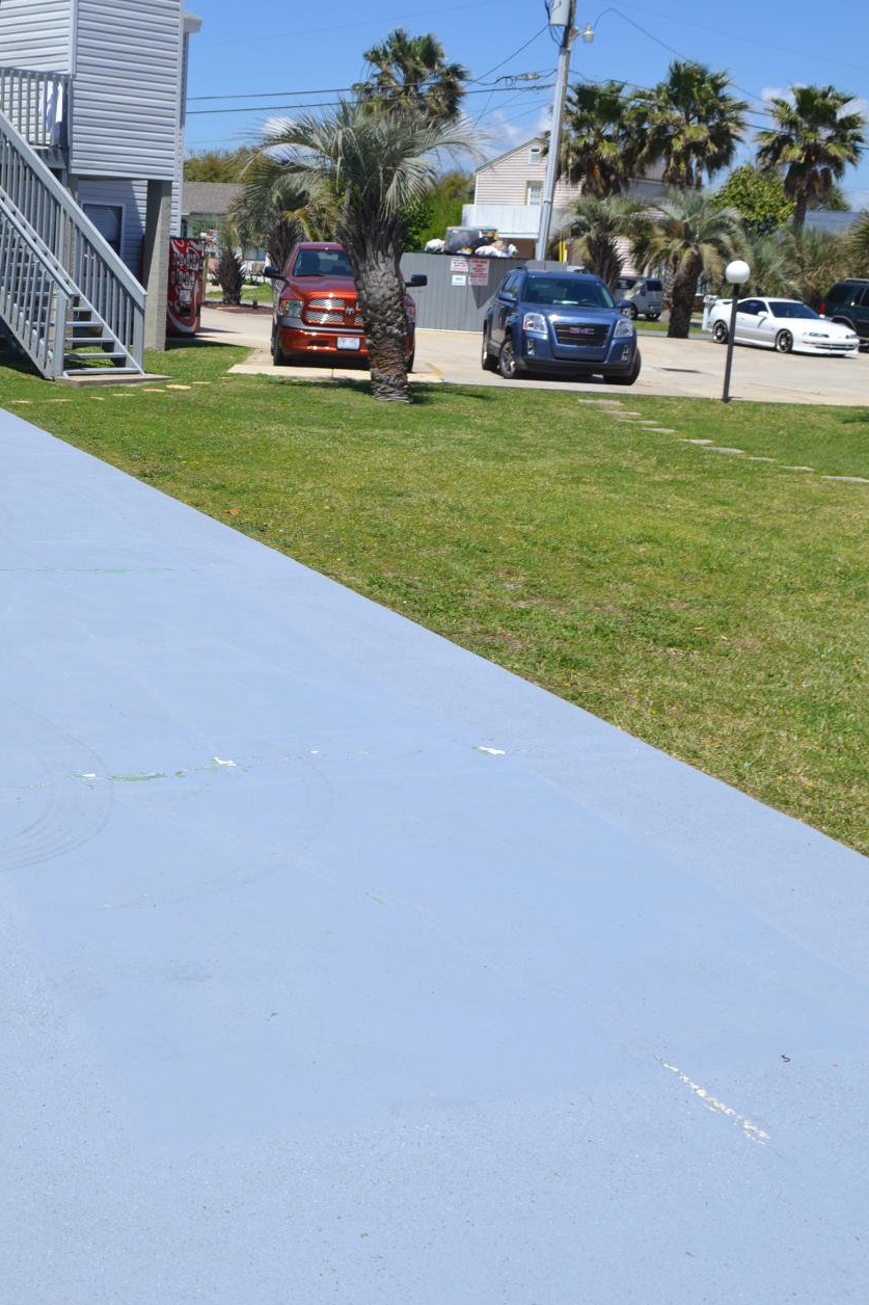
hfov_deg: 30.6
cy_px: 611
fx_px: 1557
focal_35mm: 43
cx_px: 199
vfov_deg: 45.4
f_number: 8
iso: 100
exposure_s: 1/320
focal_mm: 18
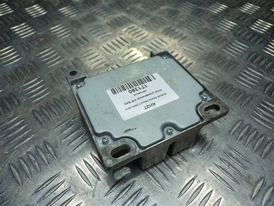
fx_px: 198
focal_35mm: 25
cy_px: 103
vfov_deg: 54.9
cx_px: 137
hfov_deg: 69.4
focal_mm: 4.6
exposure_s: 1/100
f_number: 1.8
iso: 25
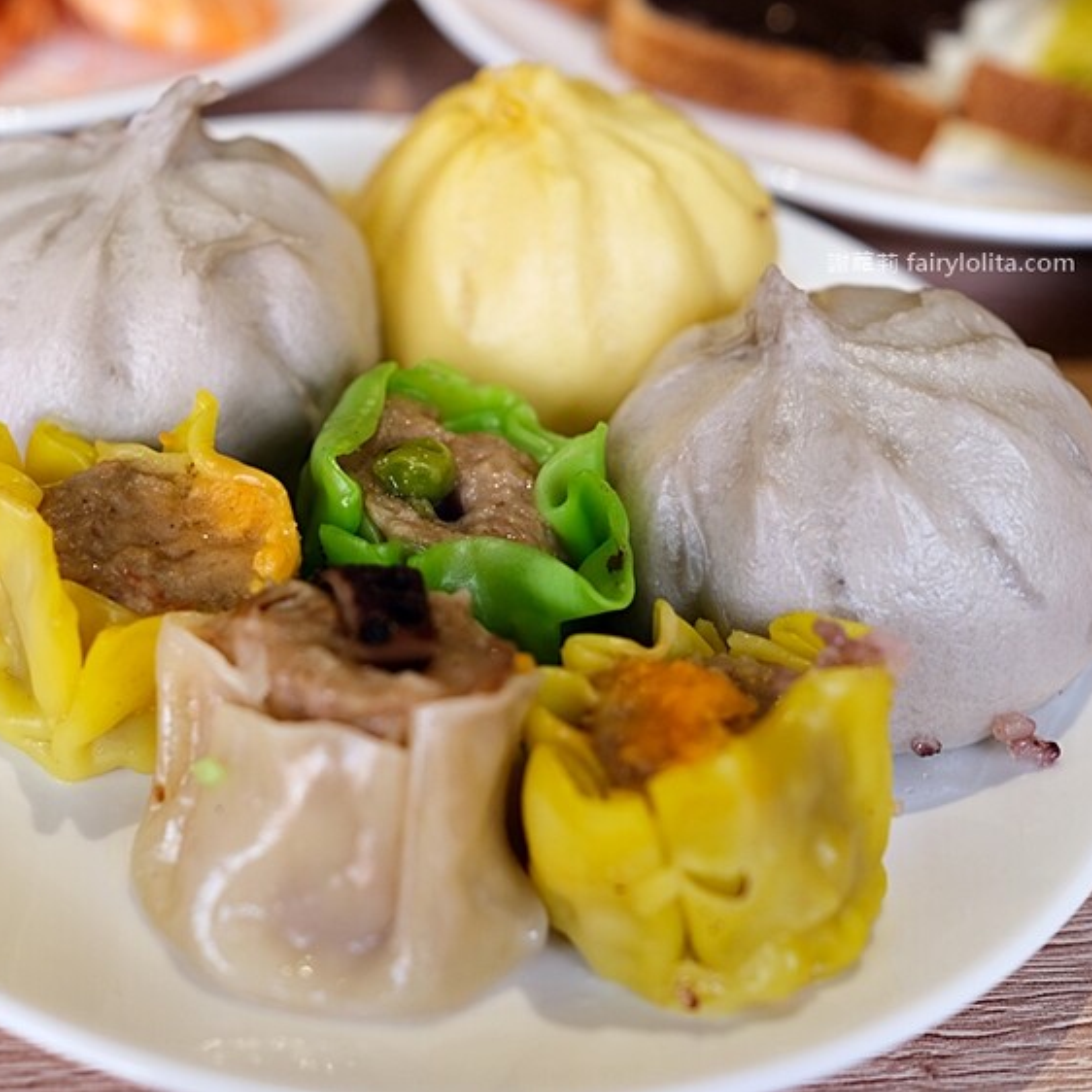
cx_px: 431
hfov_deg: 37.4
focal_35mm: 45
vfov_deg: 37.6
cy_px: 546
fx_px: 1606
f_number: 2.8
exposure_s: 1/80
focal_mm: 23
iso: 160
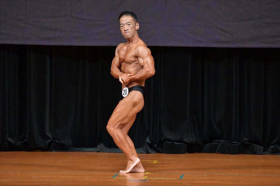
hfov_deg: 6.0
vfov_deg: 4.0
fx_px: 2682
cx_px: 140
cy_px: 93
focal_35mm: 345
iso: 5000
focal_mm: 230
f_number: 5.6
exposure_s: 1/400
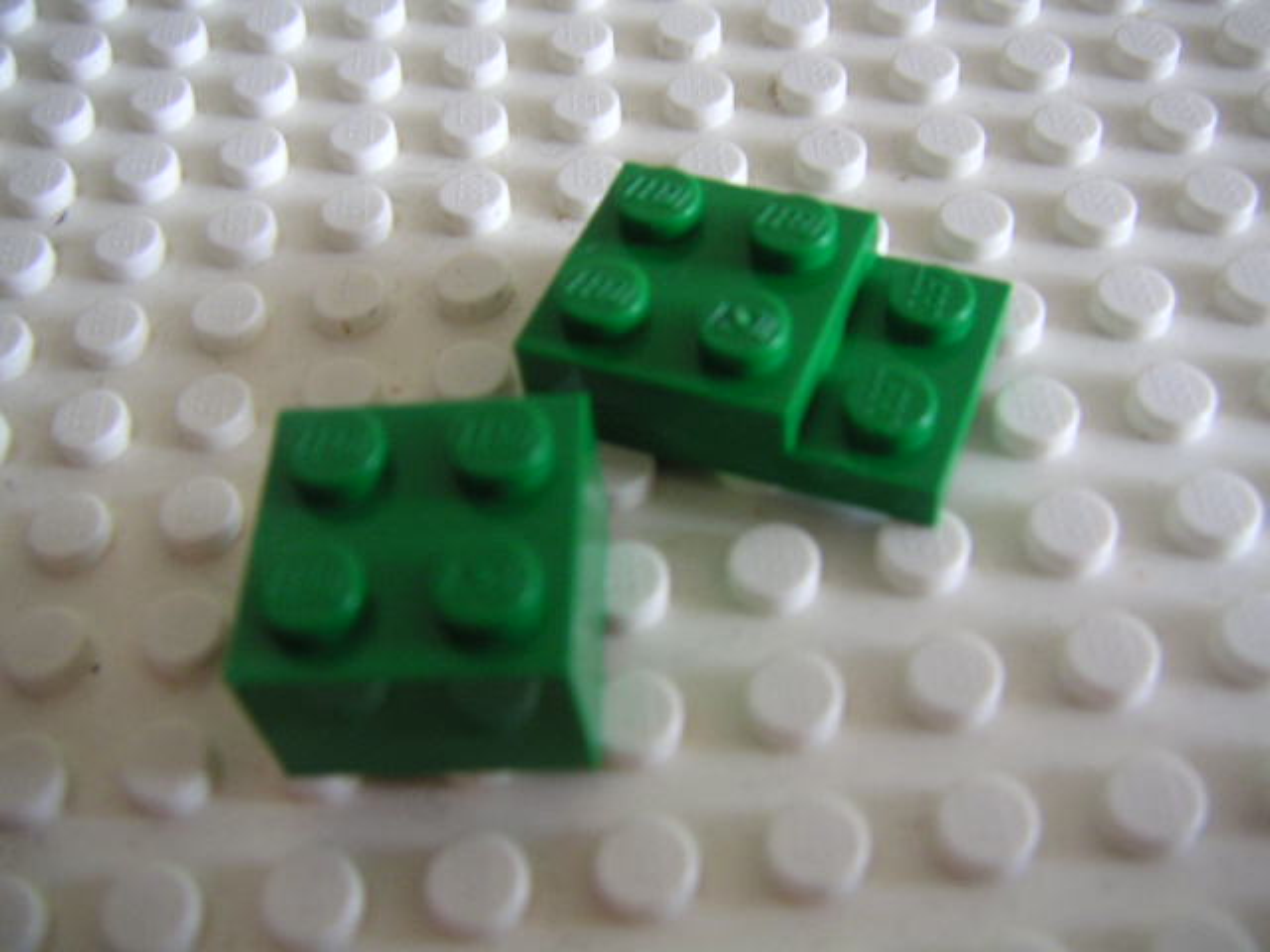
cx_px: 635
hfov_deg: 49.0
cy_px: 476
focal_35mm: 38
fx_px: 1394
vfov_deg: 37.7
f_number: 2.8
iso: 100
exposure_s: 1/10
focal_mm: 6
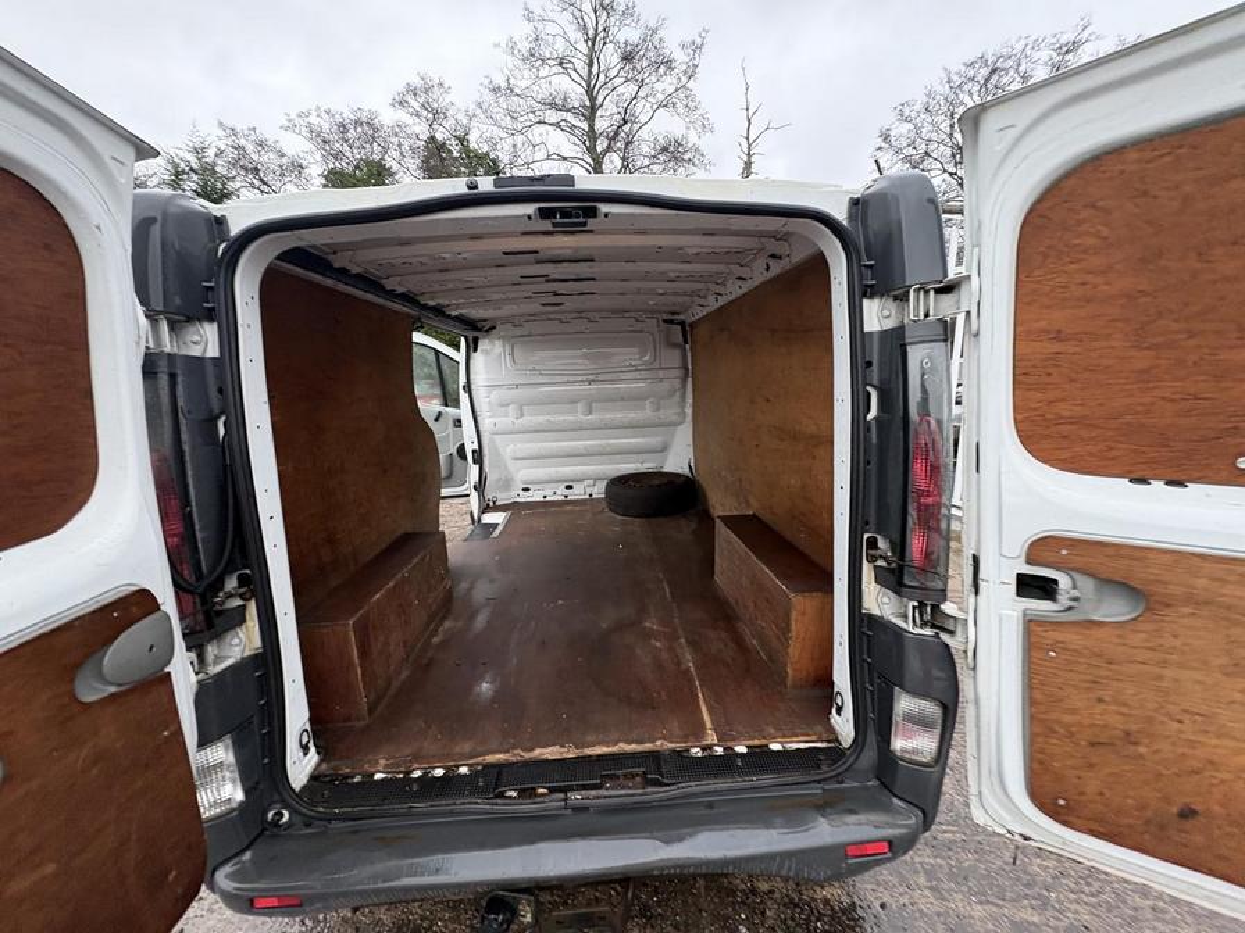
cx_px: 622
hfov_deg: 102.1
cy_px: 466
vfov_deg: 85.7
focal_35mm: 14
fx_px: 504
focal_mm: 2.22
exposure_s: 1/99
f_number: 2.2
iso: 200
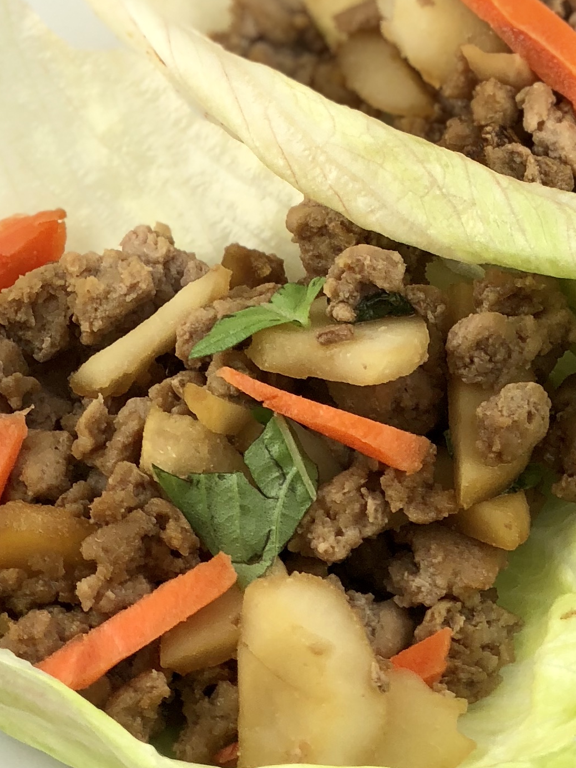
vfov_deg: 11.7
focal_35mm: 166
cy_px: -65
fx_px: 3683
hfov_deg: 8.9
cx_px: 561
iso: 20
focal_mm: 6.6
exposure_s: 1/168
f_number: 2.8
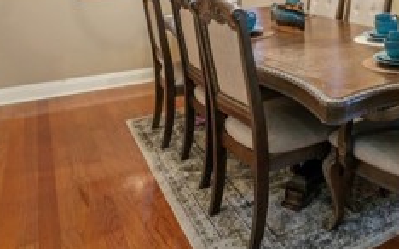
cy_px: -34
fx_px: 424
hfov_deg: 44.0
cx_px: 387
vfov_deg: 29.1
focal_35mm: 39
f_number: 8
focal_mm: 14
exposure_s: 1/3.33
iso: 400
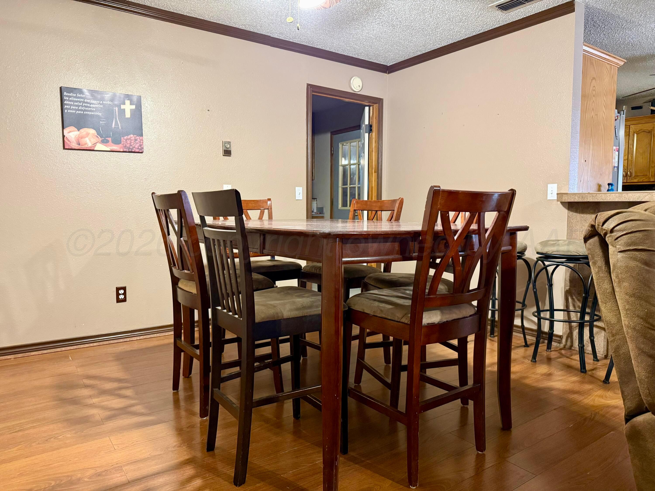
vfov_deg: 56.8
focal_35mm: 24
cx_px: 328
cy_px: 246
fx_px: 454
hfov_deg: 71.6
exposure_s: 1/60
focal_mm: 6.76
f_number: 1.78
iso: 500
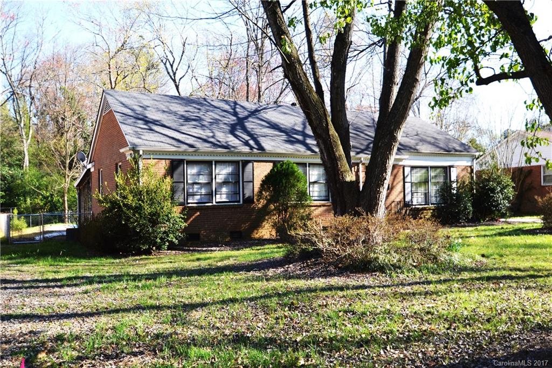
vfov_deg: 41.7
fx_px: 483
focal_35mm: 32
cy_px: 184
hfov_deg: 59.5
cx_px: 276
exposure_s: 1/125
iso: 100
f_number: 5.6
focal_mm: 21
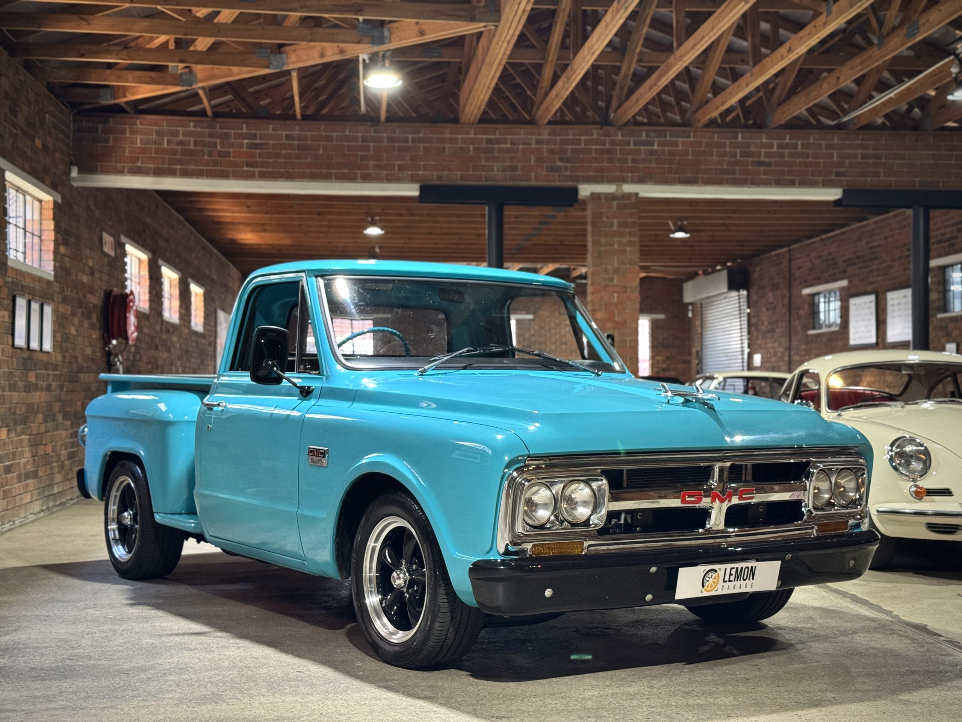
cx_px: 481
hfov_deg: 39.7
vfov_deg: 30.3
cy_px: 361
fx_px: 1334
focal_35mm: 48
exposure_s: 1/33
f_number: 1.78
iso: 250
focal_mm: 6.76
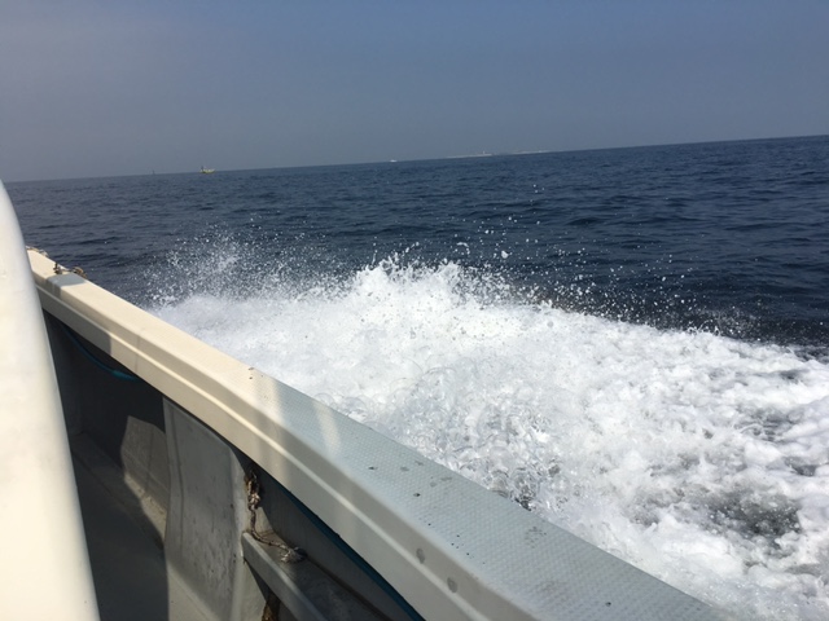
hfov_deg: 61.7
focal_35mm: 29
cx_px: 414
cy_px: 310
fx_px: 695
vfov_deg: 48.2
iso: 25
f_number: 2.2
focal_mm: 4.15
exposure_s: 1/3846
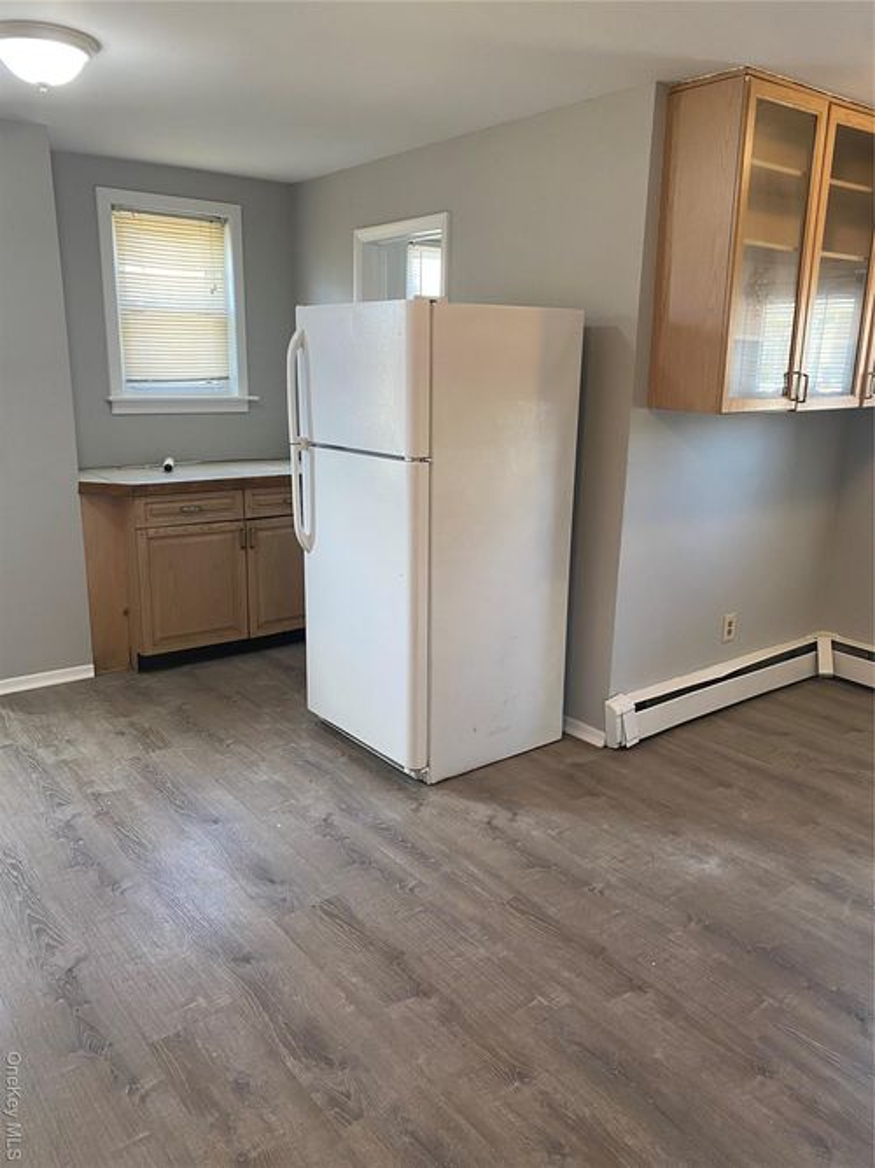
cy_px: 584
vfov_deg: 67.3
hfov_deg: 53.0
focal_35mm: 26
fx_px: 877
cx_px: 438
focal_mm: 4.25
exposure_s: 1/60
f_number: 1.8
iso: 80
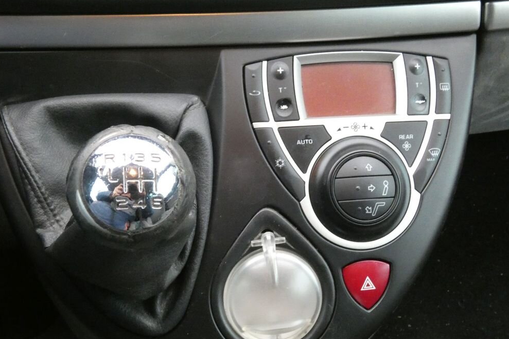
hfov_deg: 46.4
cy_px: 175
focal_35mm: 42
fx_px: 594
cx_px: 251
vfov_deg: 31.9
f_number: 5.6
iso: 1600
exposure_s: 1/15
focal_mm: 7.1
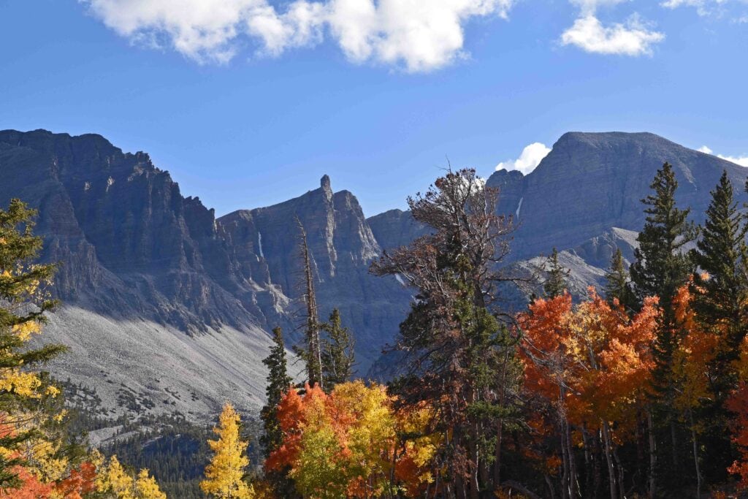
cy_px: 250
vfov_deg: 18.9
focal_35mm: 72
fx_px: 1496
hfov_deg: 28.1
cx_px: 374
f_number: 9
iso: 200
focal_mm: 48
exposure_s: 1/320
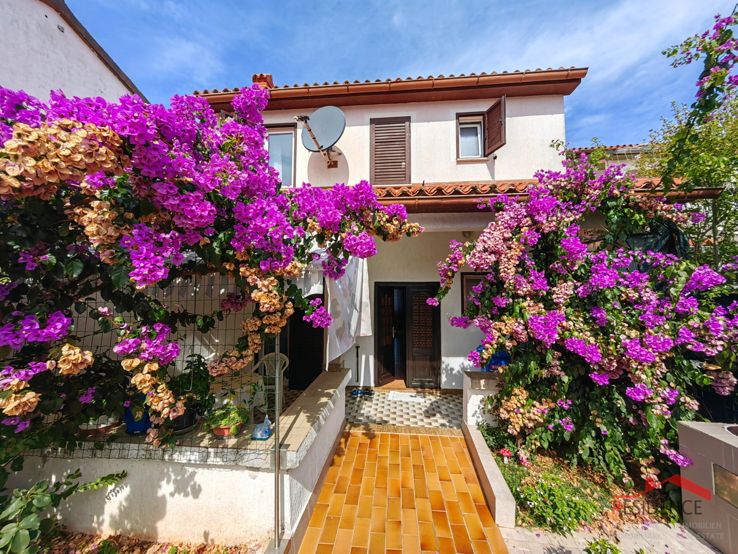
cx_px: 369
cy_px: 277
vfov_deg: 89.9
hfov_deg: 106.2
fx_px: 277
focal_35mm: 13
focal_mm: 1.76
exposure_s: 1/2933
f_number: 2.2
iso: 50
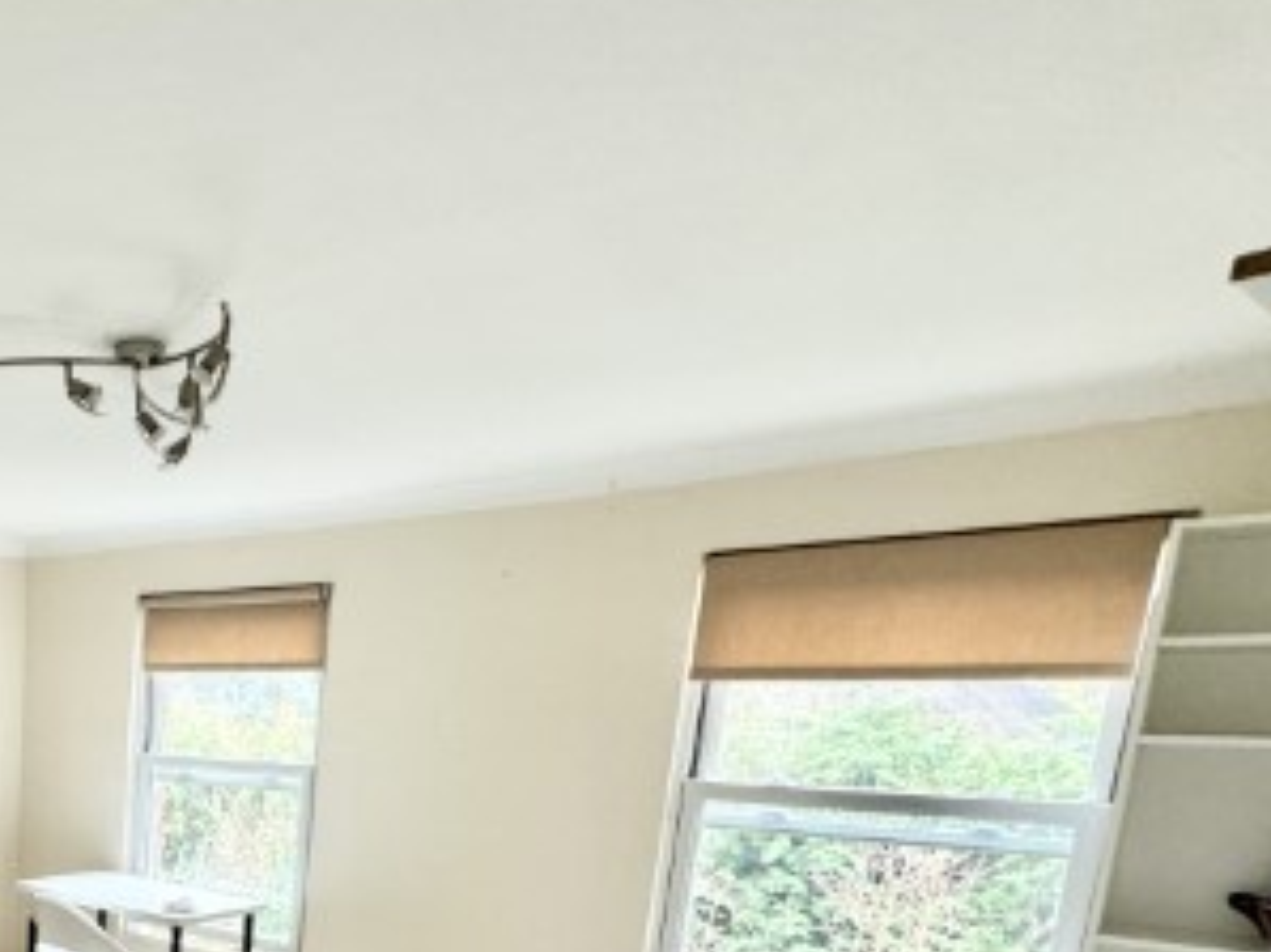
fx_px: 1101
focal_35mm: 30
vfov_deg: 41.5
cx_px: -9
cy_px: 922
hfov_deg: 48.8
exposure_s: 1/99
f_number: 2.2
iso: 250
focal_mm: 2.22
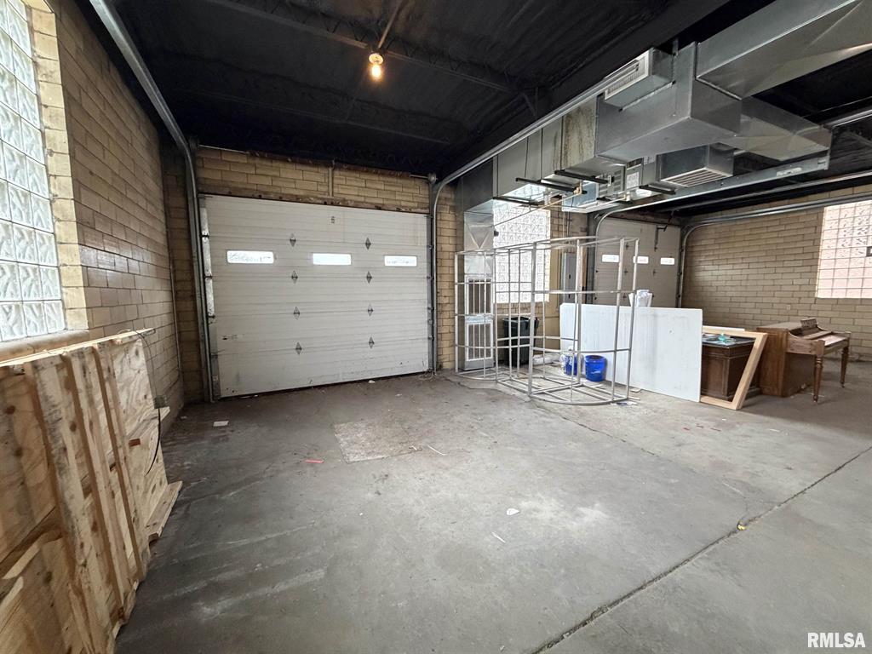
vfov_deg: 85.7
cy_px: 327
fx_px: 353
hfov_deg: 102.1
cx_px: 436
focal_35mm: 14
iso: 500
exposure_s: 1/60
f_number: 2.2
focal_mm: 2.22
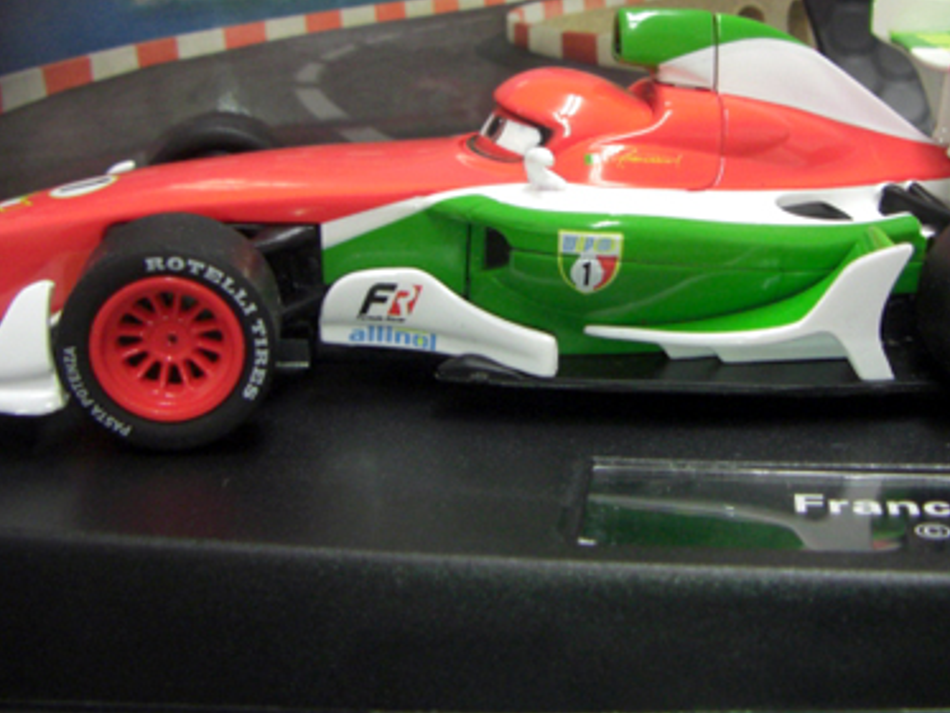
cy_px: 236
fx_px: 1537
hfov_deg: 34.3
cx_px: 545
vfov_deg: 26.0
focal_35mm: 56
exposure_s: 1/25
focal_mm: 6.3
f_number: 3.4
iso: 200
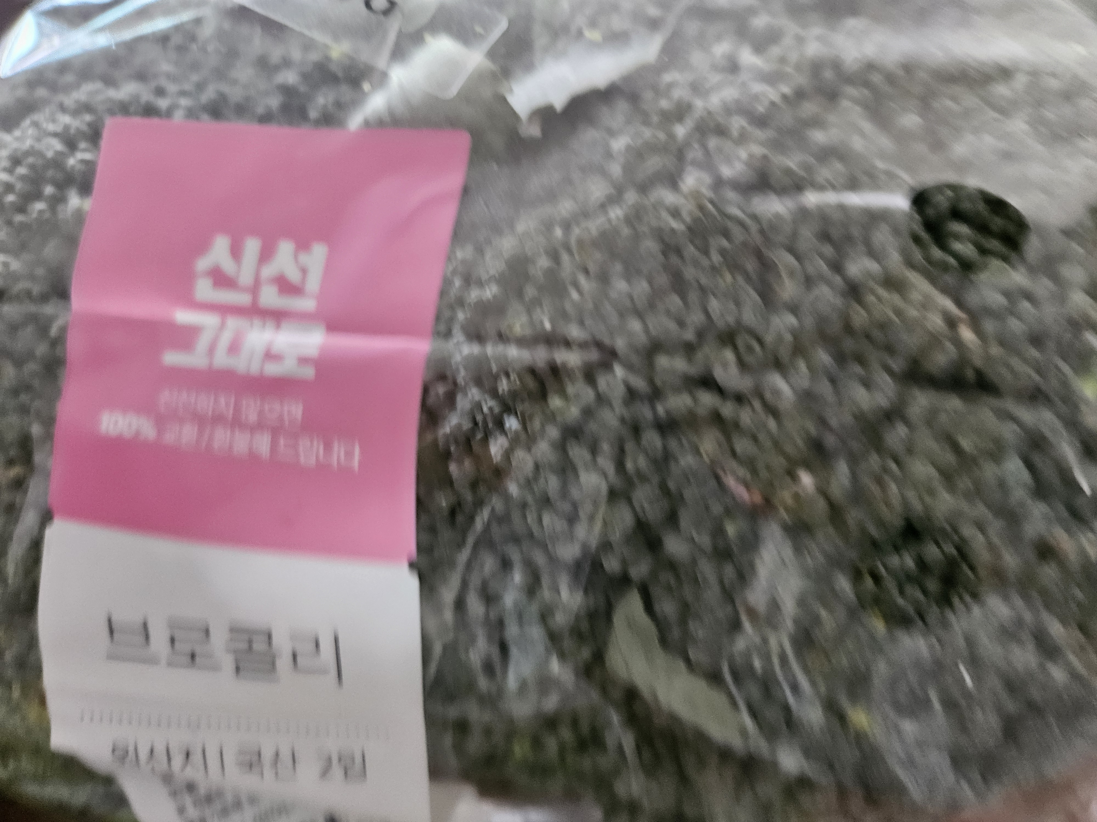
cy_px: 411
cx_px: 548
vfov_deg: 58.9
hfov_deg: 73.9
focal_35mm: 23
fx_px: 729
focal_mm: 5.4
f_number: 1.8
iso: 500
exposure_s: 1/30
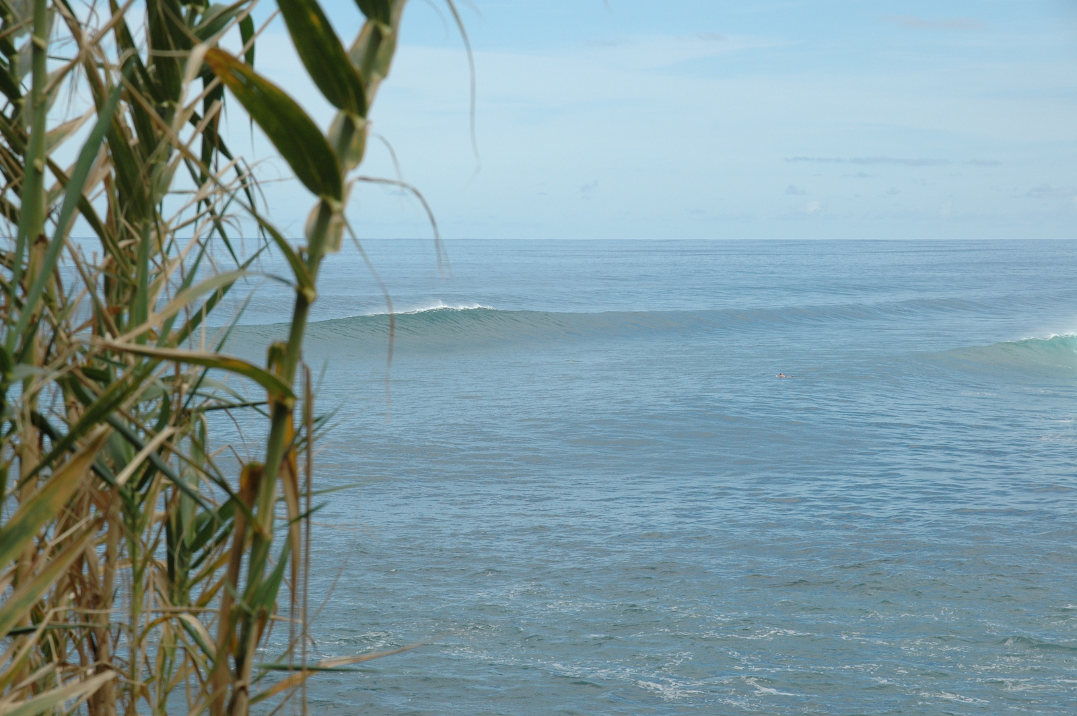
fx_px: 2780
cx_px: 538
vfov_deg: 14.7
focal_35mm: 93
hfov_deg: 21.9
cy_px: 358
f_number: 11
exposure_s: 1/400
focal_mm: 62
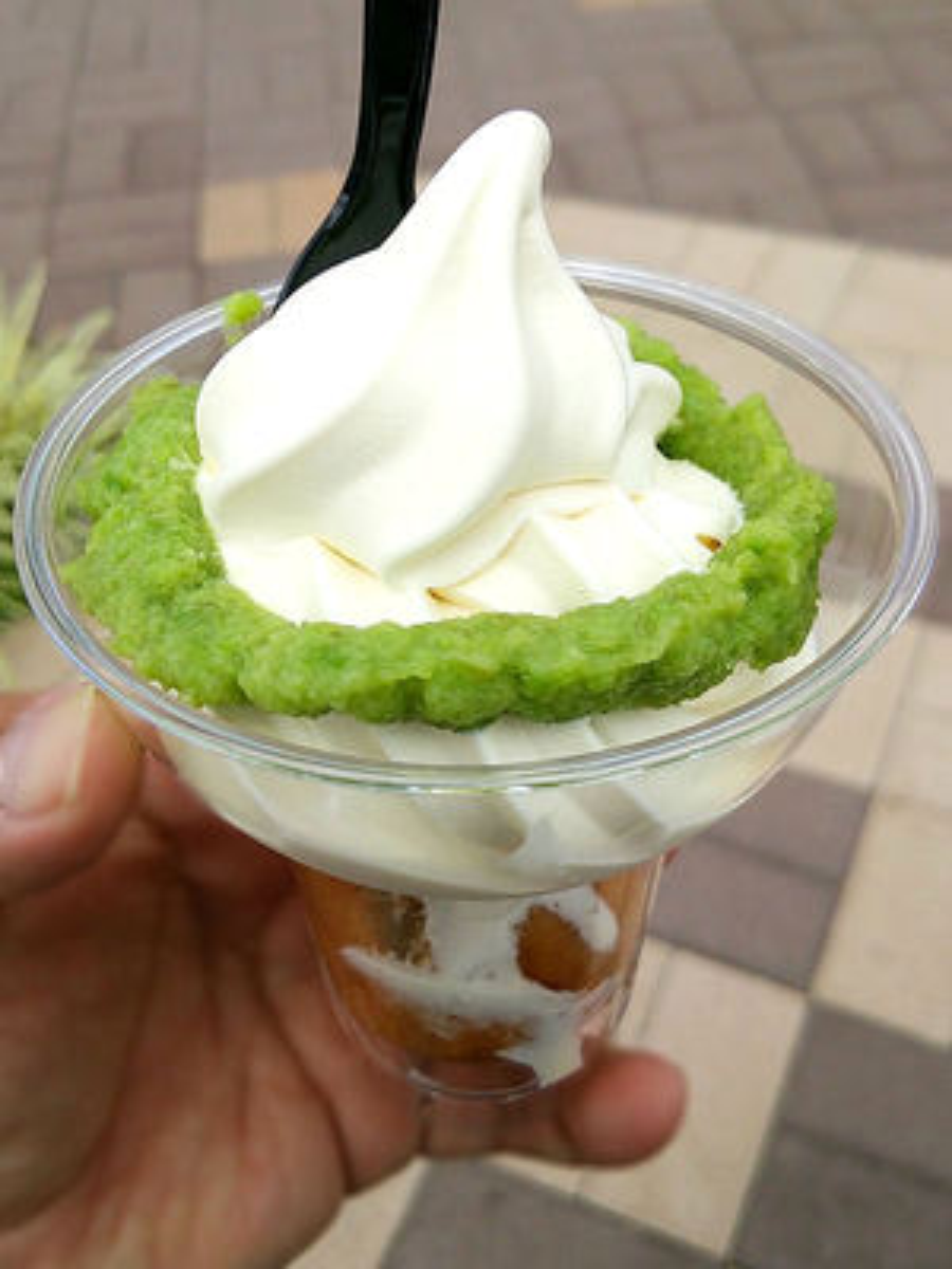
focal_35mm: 30
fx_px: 1100
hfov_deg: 46.8
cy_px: 634
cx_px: 476
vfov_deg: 60.0
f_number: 1.94
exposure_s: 1/1262
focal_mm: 4.06
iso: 40
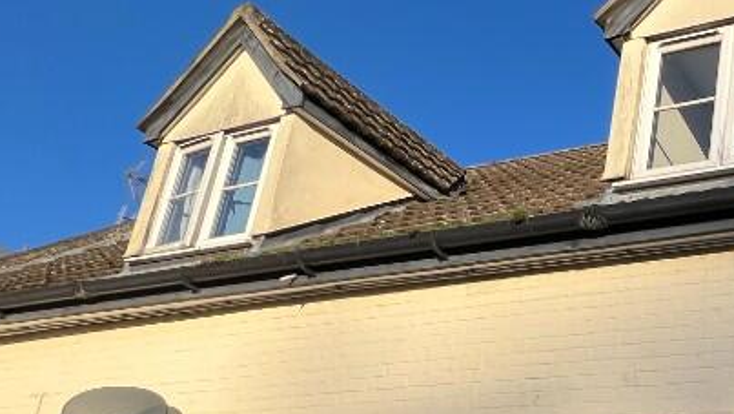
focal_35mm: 36
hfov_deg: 41.3
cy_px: 465
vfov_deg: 29.4
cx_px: 845
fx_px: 701
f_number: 1.8
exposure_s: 1/1220
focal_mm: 1.57
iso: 32
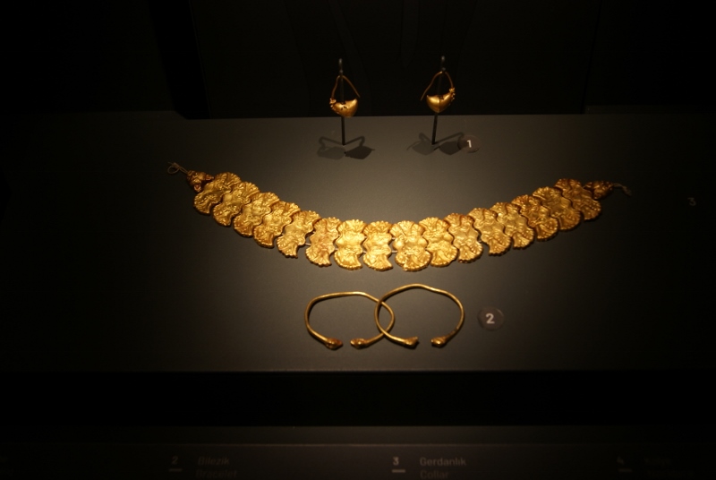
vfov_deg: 32.0
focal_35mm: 42
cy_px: 240
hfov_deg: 46.3
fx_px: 837
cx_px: 358
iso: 100
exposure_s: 1/60
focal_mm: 28
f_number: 5
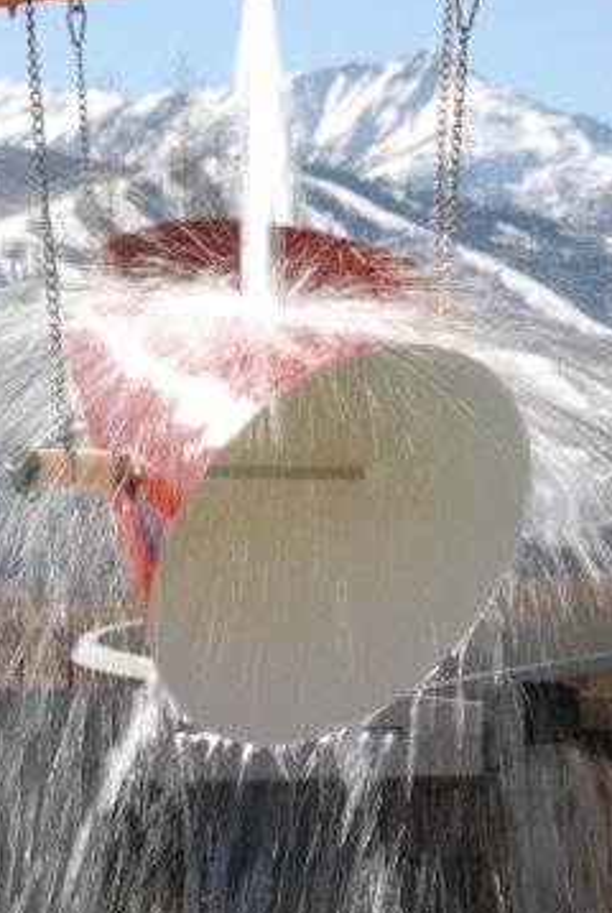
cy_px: 479
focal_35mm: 244
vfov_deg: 8.4
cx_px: 245
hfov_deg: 5.7
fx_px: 6198
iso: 100
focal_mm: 130
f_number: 13
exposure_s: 1/30
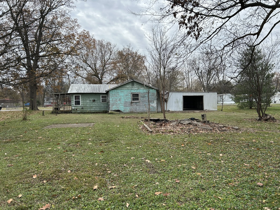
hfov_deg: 67.3
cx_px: 140
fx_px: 210
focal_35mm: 26
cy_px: 105
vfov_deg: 53.1
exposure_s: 1/1488
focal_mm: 5.7
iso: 50
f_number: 1.5
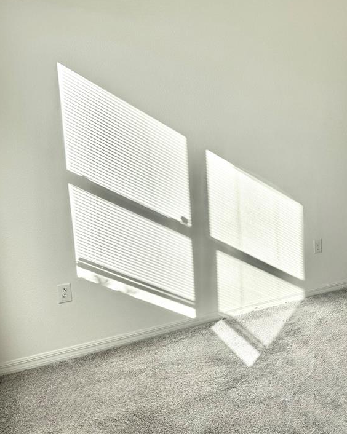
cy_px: 199
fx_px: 437
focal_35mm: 34
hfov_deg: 41.3
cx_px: 283
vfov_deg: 52.8
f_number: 1.78
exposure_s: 1/2169
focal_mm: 6.76
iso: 80
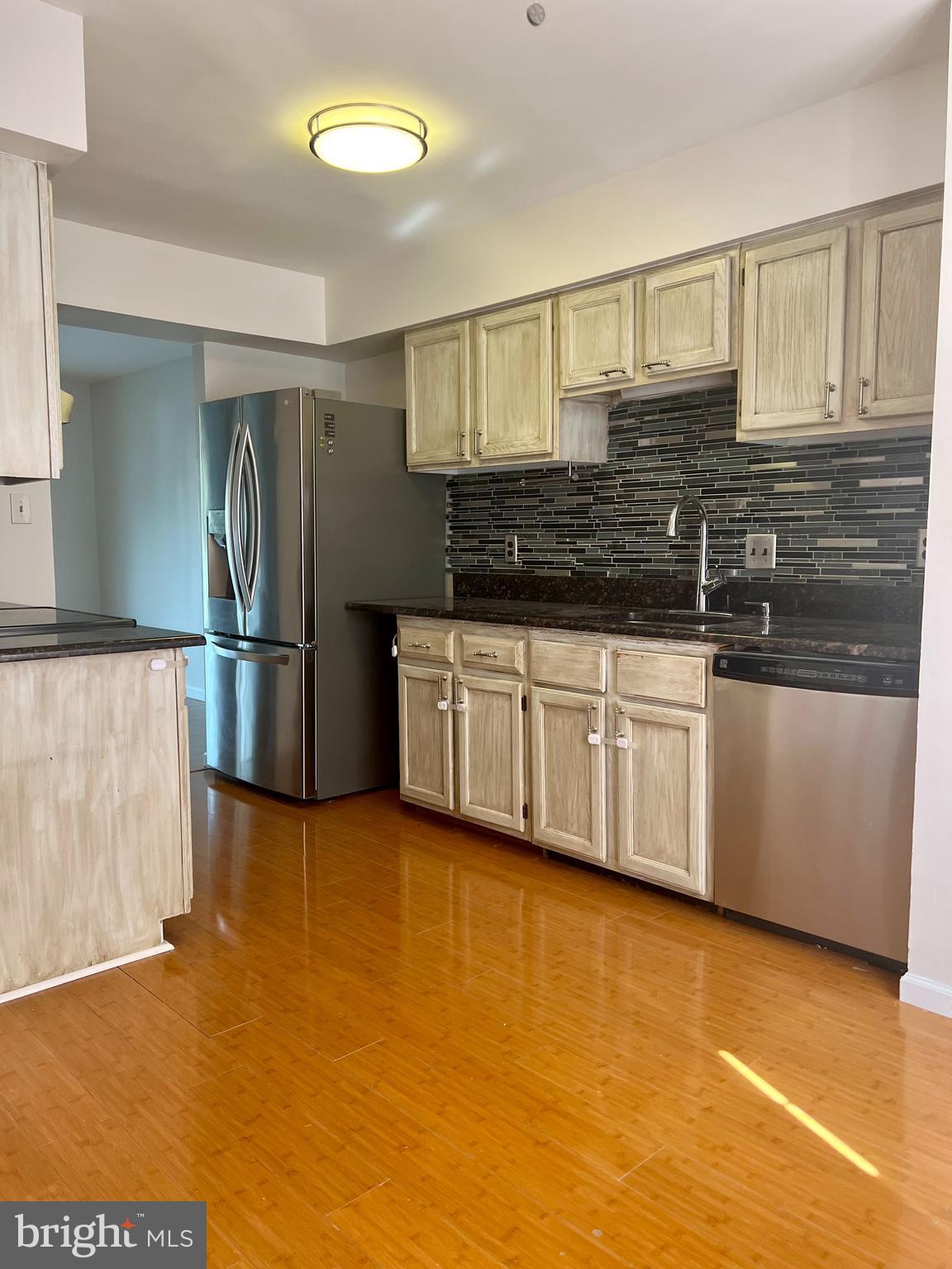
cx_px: 476
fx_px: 953
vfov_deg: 67.3
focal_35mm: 26
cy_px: 634
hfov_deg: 53.1
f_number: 1.5
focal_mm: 5.7
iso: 100
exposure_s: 1/121
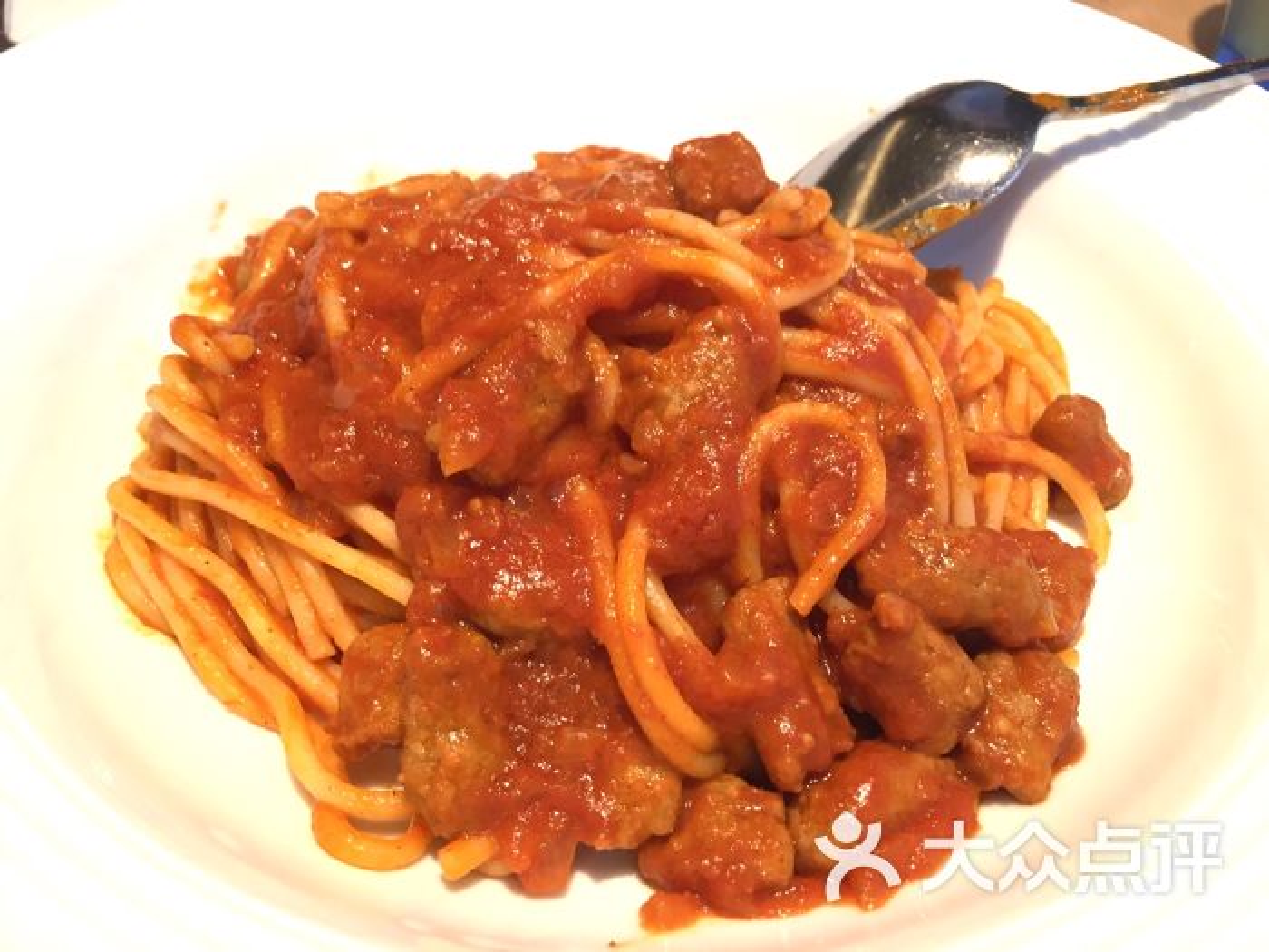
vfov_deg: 48.2
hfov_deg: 61.7
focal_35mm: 29
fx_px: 1063
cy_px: 476
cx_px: 634
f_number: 2.2
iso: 80
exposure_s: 1/33
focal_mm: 4.15
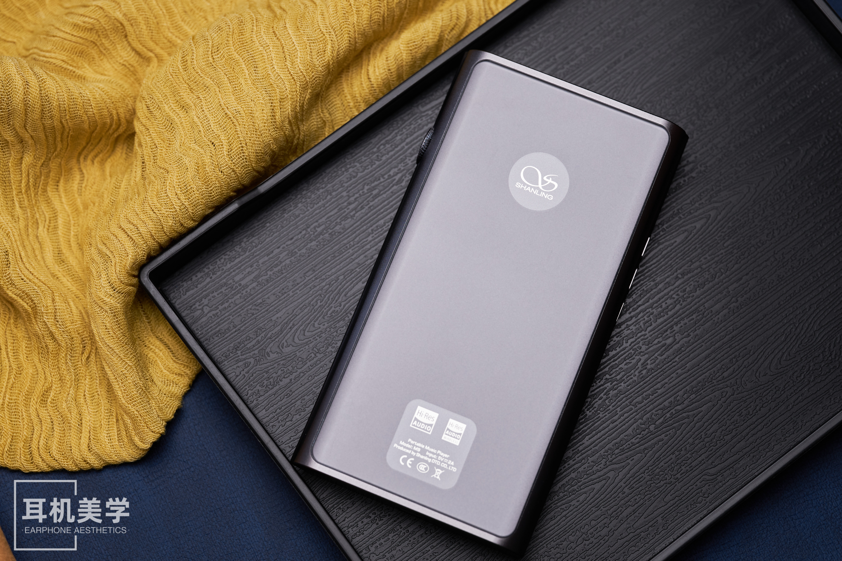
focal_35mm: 70
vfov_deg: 19.5
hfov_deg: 28.8
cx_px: 421
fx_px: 1637
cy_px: 280
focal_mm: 70
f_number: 5
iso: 200
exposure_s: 1/100
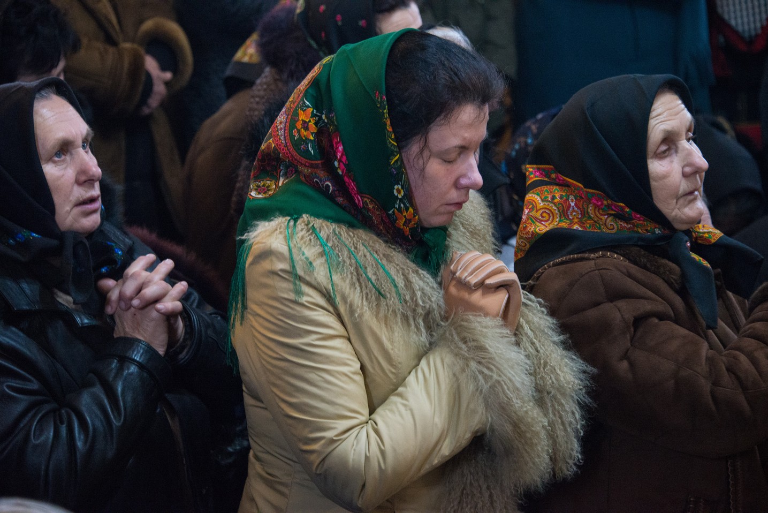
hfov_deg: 15.2
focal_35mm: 135
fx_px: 2881
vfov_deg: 10.2
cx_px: 384
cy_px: 256
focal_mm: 135
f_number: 5.6
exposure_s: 1/50
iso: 3200
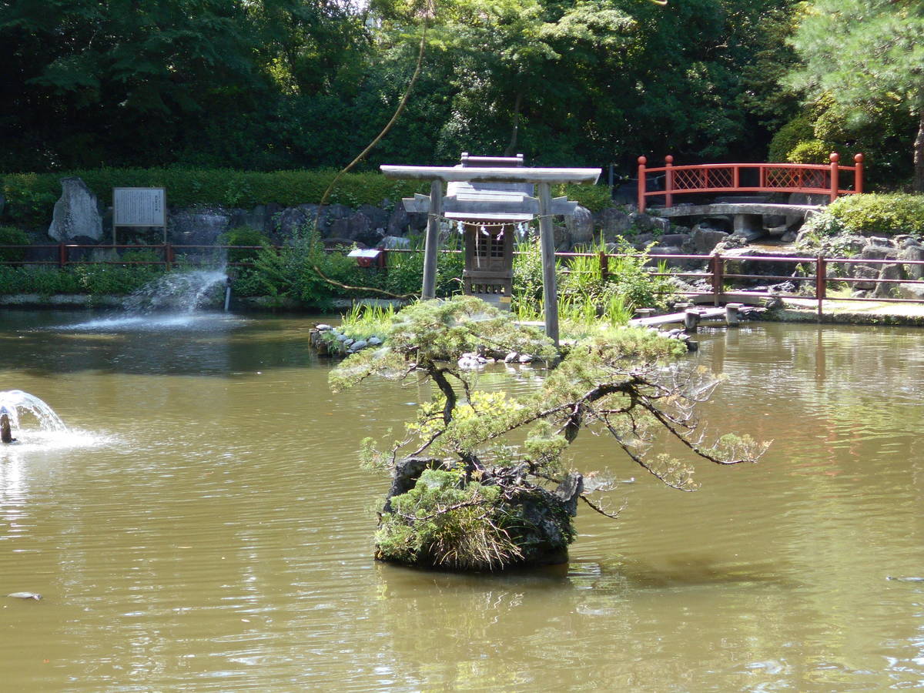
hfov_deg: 19.8
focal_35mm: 99
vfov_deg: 14.9
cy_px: 346
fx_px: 2643
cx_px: 462
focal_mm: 17.6
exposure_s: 1/125
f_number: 5.5
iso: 140
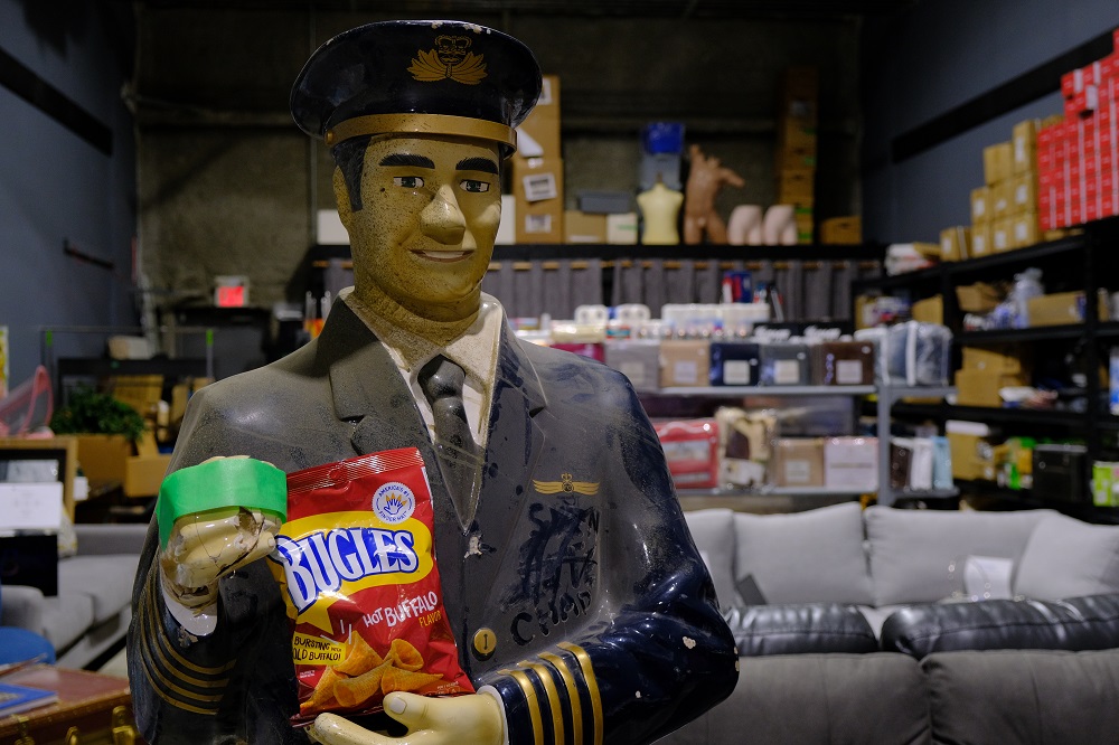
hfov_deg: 45.4
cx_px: 560
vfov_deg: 31.2
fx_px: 1336
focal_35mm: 43
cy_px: 372
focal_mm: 28.9
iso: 800
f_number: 3.6
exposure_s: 1/42
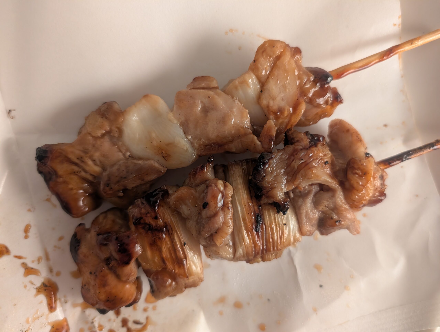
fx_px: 306
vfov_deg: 56.9
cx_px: 220
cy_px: 166
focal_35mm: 24
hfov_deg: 71.5
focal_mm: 6.9
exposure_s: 1/90.8
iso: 550
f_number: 1.68
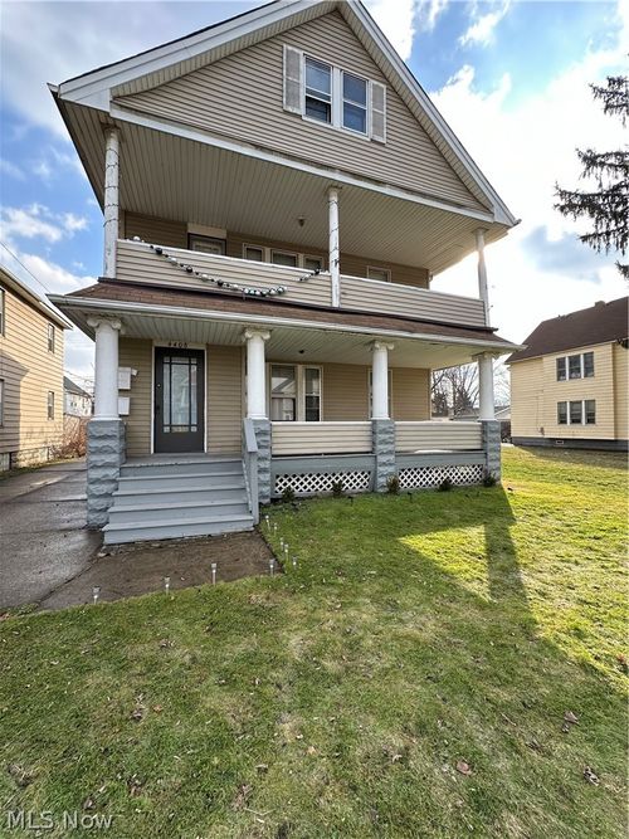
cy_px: 420
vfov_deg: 102.1
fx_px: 339
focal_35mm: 14
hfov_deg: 85.7
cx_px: 314
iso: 40
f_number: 2.2
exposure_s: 1/381
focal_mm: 2.22
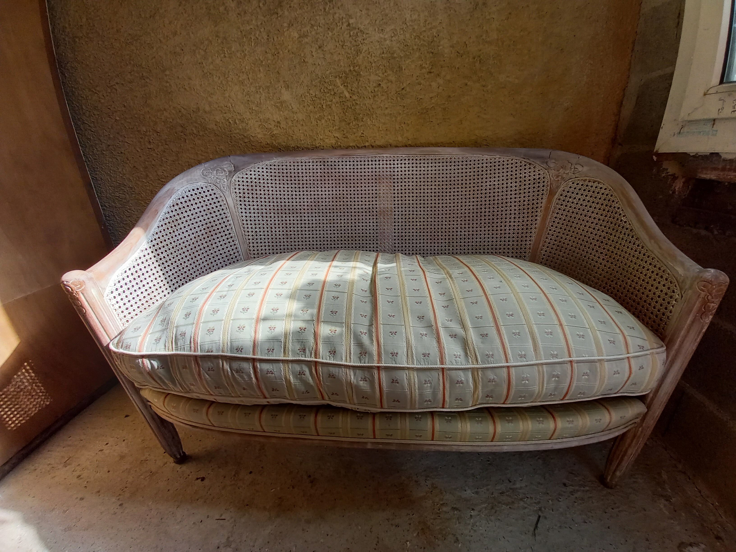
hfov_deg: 106.2
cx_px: 368
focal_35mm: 13
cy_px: 276
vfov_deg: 89.9
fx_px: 276
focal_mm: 1.42
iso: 40
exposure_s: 1/103
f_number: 2.2
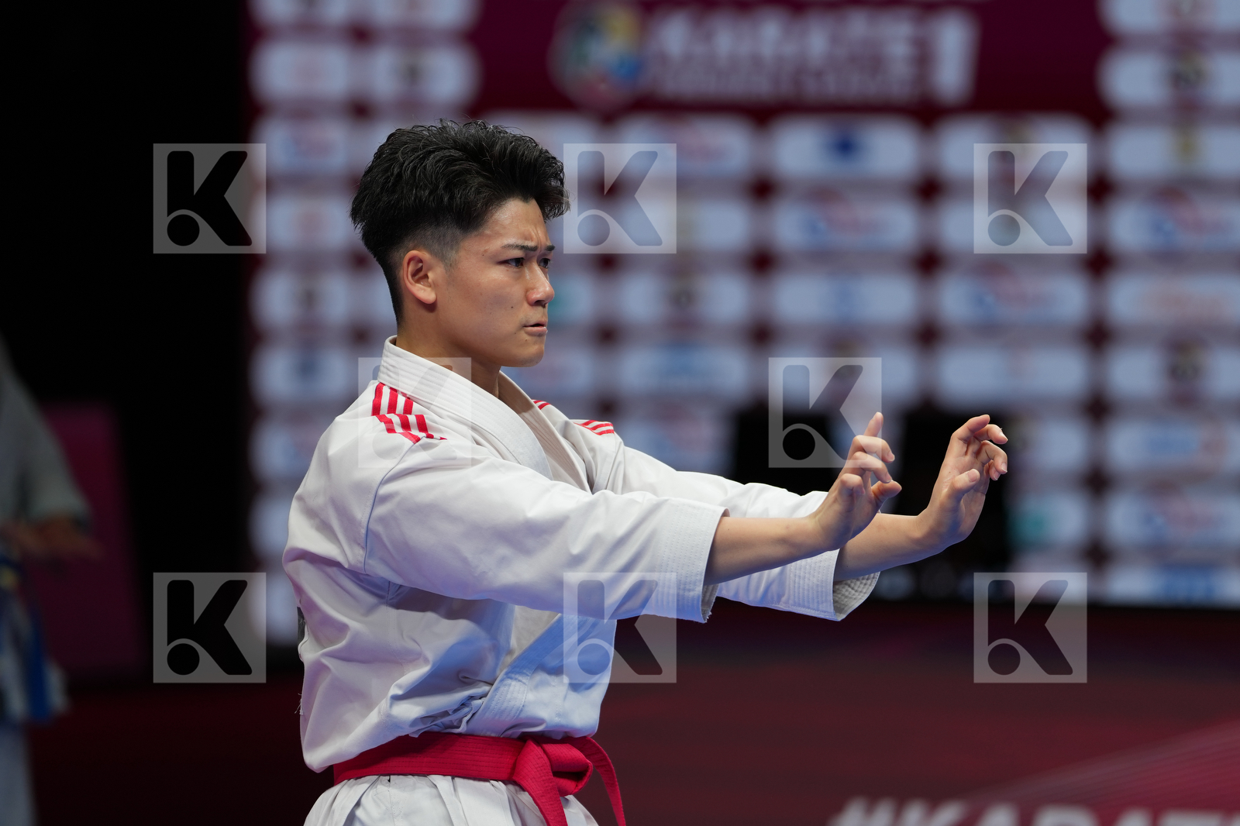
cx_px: 620
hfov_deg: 6.9
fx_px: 10331
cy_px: 413
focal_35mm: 300
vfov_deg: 4.6
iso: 200
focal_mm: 200
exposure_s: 1/500
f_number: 2.8
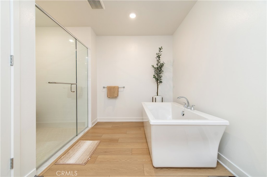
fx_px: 104
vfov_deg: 81.1
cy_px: 88
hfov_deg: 104.3
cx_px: 134
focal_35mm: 14
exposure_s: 1/60
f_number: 4
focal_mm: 14
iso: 400
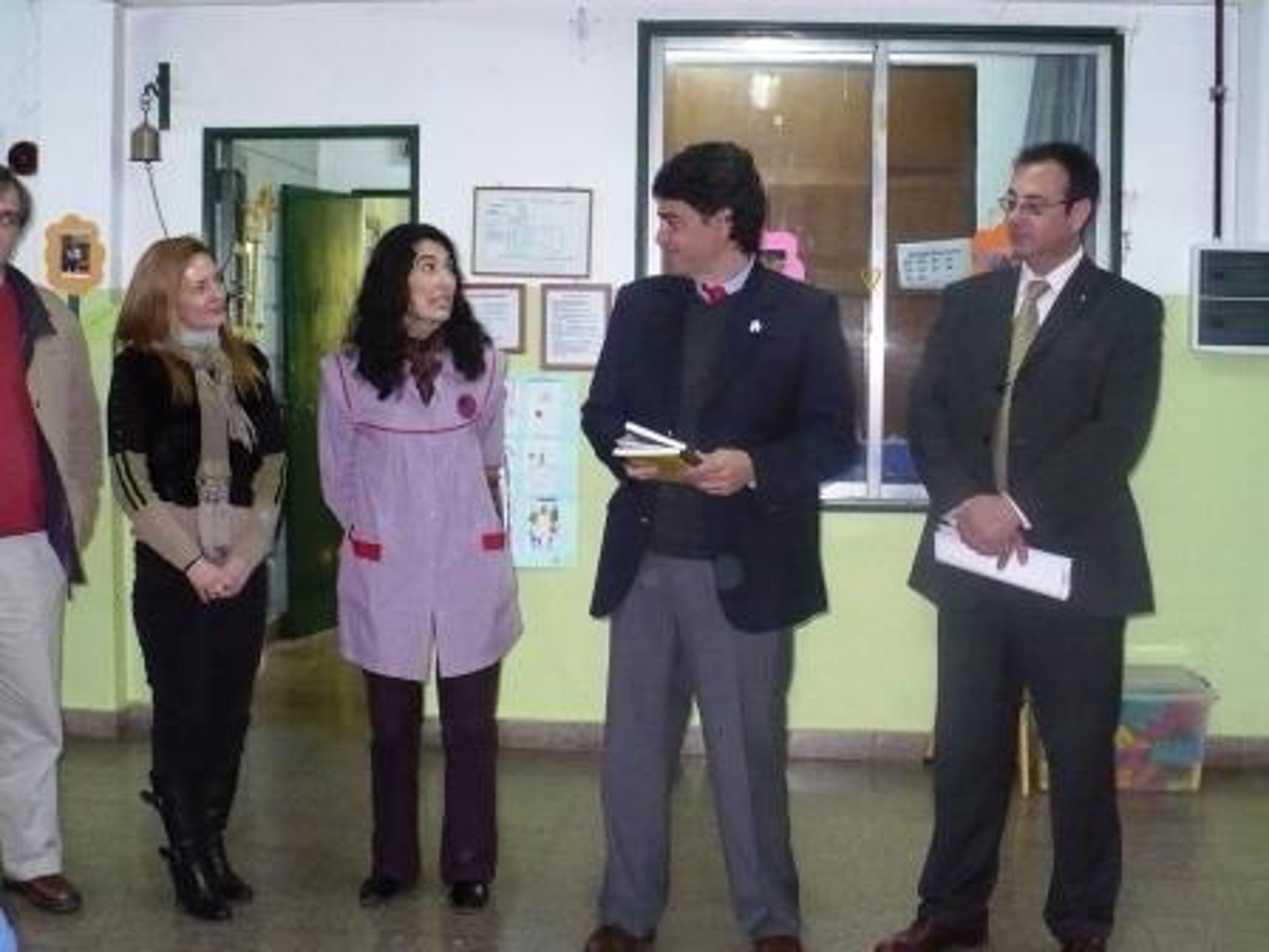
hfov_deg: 40.4
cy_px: 476
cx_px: 634
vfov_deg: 30.9
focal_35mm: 47
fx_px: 1723
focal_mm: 6.1
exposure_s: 1/30
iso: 640
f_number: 2.8
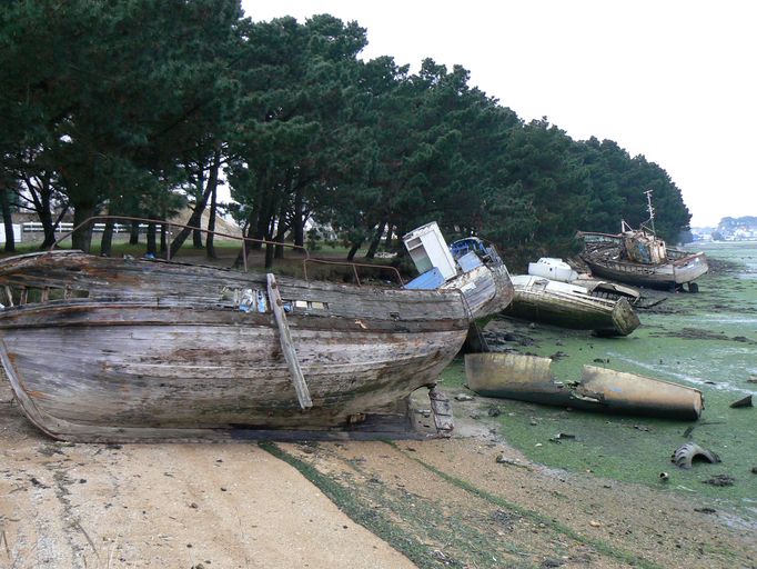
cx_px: 378
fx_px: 788
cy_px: 284
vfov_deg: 39.7
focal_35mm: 36
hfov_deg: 51.3
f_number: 5
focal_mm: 6
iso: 200
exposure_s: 1/100
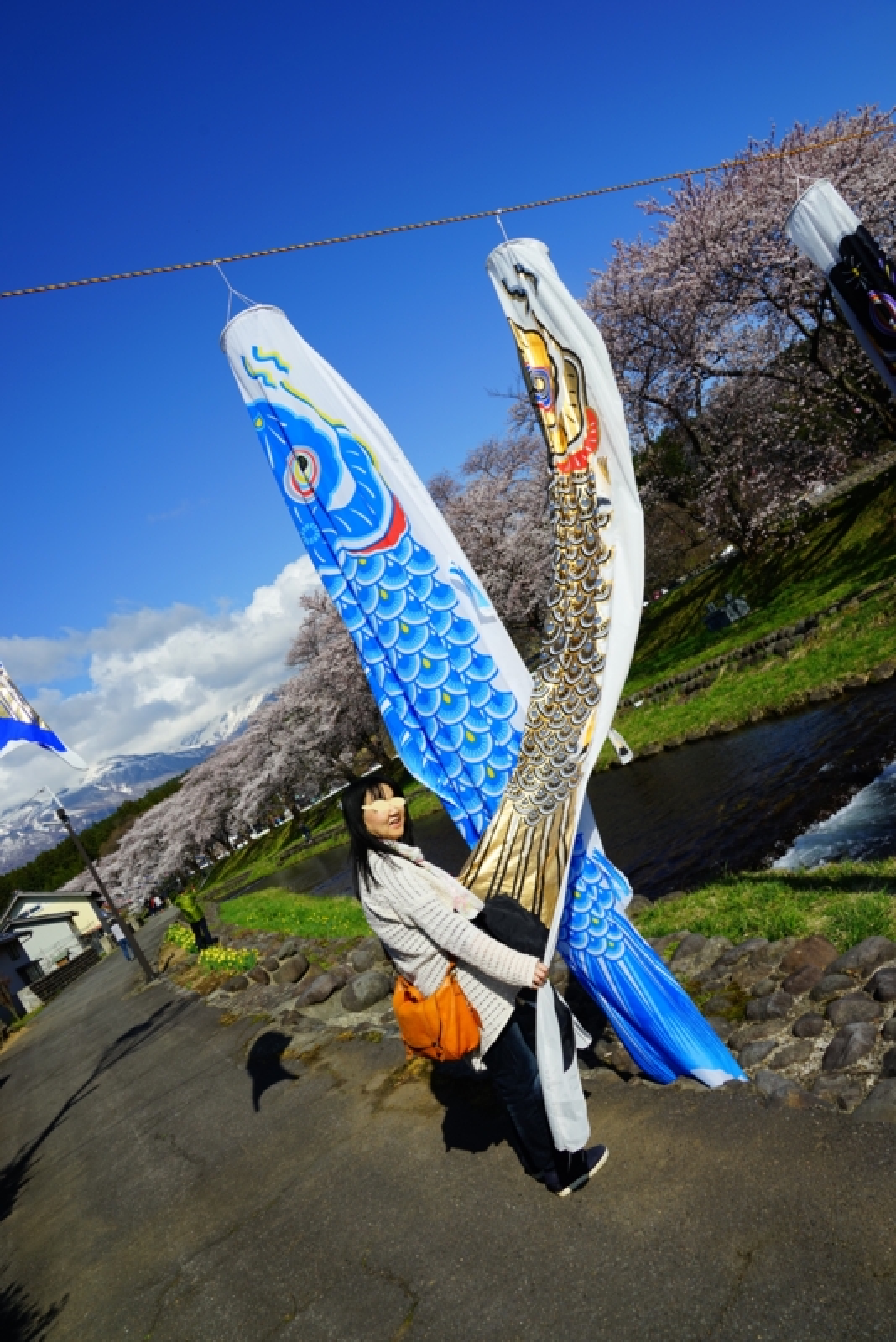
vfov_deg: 73.7
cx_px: 448
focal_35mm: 24
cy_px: 671
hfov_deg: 53.2
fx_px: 895
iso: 100
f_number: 11
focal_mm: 24
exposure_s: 1/200
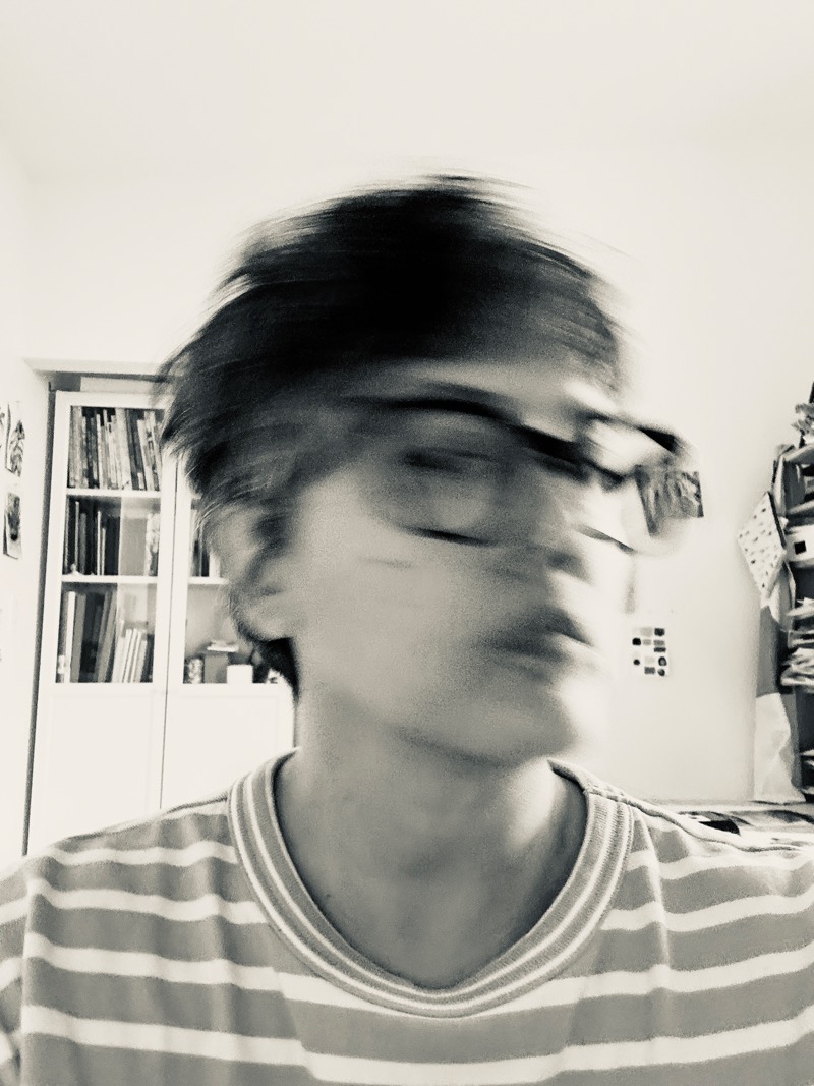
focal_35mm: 30
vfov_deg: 60.0
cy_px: 543
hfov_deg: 46.8
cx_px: 407
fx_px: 941
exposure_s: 1/30
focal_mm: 2.69
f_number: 1.9
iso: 400
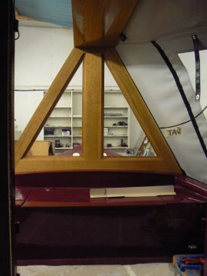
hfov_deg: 39.7
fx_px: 287
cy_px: 138
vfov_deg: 51.4
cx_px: 104
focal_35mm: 36
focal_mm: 6
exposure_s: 1/20
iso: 200
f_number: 2.8
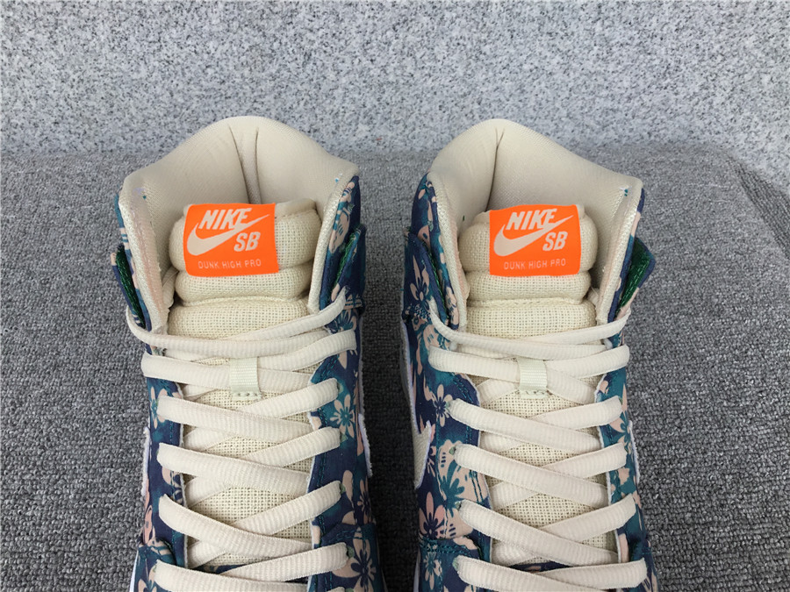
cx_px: 395
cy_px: 296
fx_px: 707
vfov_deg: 45.4
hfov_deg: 58.4
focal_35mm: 31
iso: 25
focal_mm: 3.3
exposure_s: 1/304
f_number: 2.4
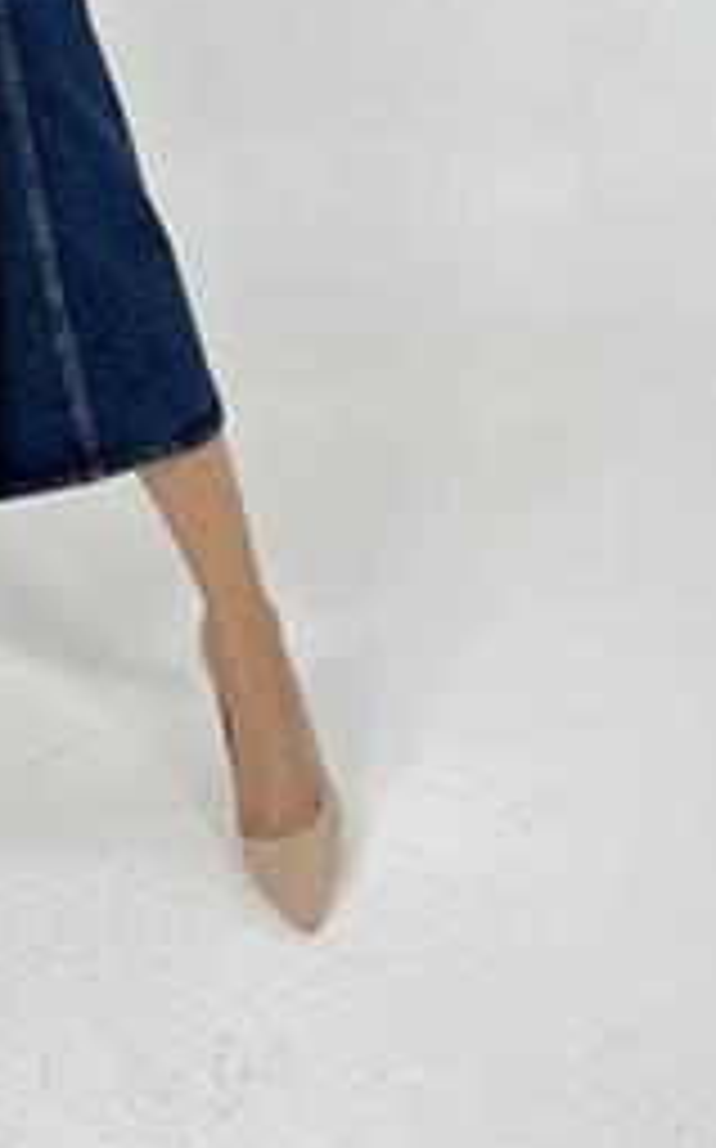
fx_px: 2252
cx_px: -144
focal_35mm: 72
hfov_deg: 17.2
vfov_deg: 25.0
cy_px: -329
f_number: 1.5
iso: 40
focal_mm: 5.7
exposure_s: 1/129
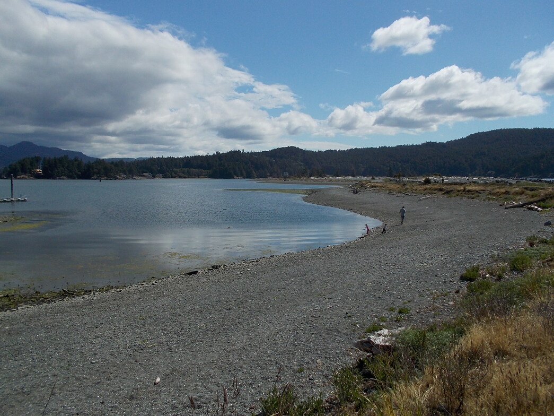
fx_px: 464
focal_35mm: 29
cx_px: 277
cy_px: 208
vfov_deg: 48.2
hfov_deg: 61.7
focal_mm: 4.1
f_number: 3.3
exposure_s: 1/1600
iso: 80
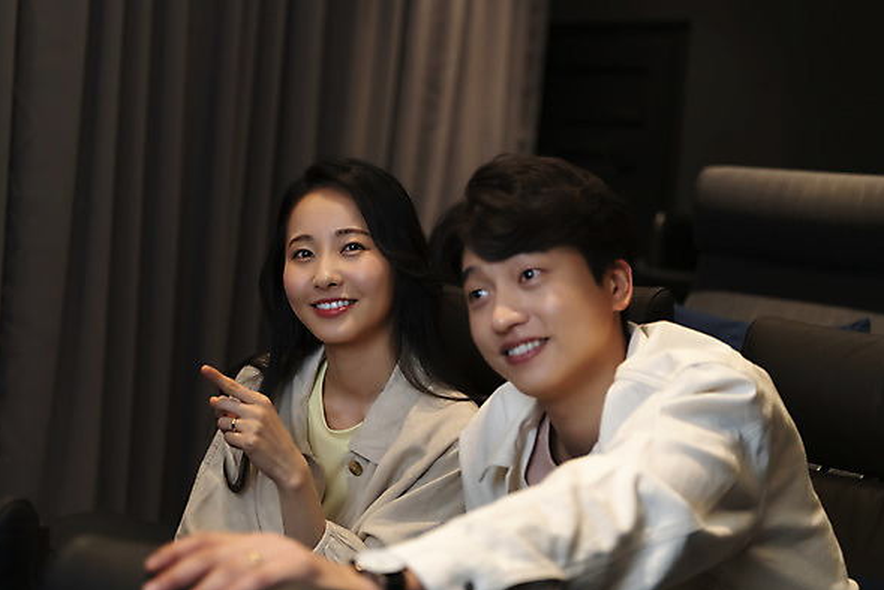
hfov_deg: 31.9
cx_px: 439
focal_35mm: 63
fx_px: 1548
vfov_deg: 21.6
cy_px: 298
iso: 1250
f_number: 2.8
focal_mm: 62
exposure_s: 1/125
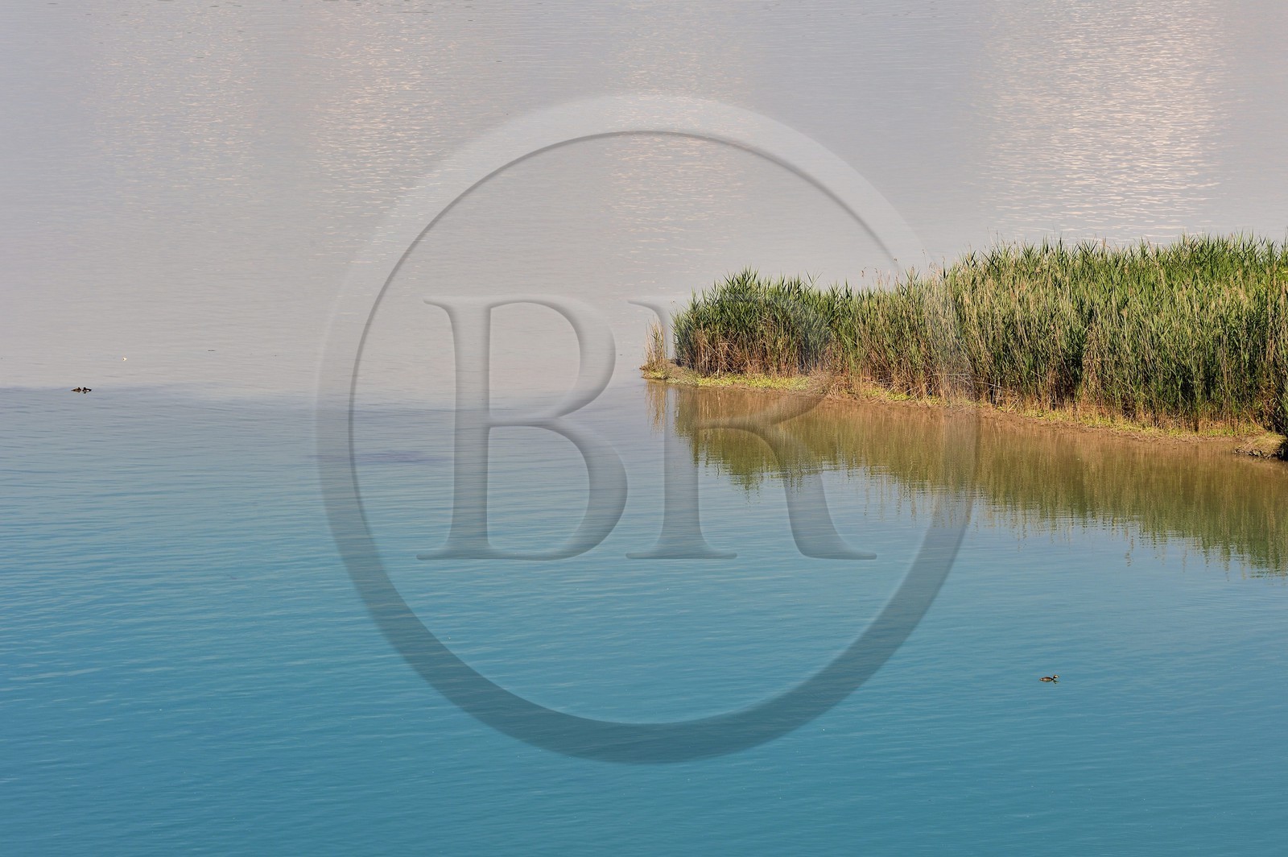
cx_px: 644
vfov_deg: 6.9
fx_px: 7149
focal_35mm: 200
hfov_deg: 10.3
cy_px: 428
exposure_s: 1/250
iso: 200
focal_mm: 200
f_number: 13
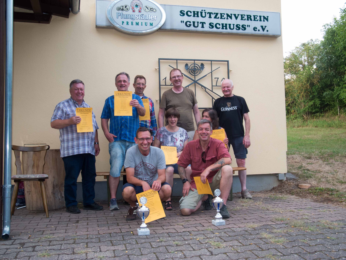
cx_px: 173
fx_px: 380
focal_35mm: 38
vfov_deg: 37.7
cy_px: 130
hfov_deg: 49.0
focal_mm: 8.1
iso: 100
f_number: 3.2
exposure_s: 1/30
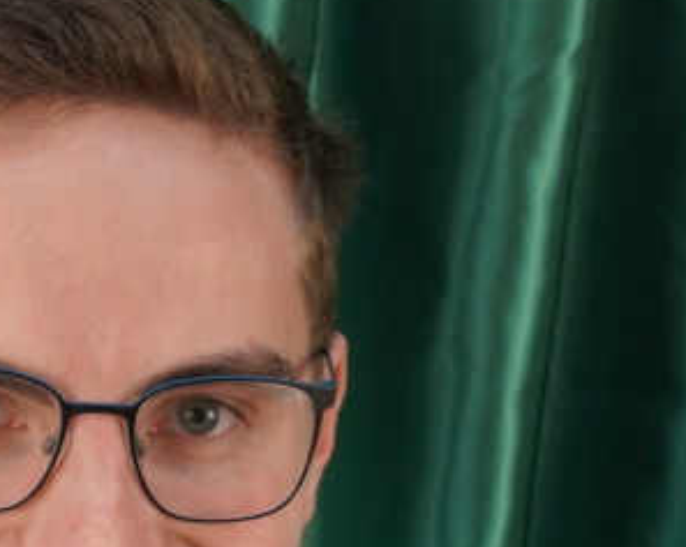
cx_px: 129
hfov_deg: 13.9
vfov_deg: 11.1
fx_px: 2791
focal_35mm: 138
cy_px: 587
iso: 1000
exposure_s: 1/160
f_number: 4.5
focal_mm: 29
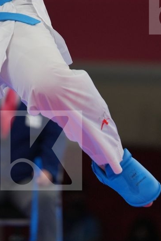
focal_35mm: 654
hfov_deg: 2.1
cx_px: 41
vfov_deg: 3.1
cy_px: -5
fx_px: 4384
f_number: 2.8
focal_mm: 200
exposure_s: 1/1000
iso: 500
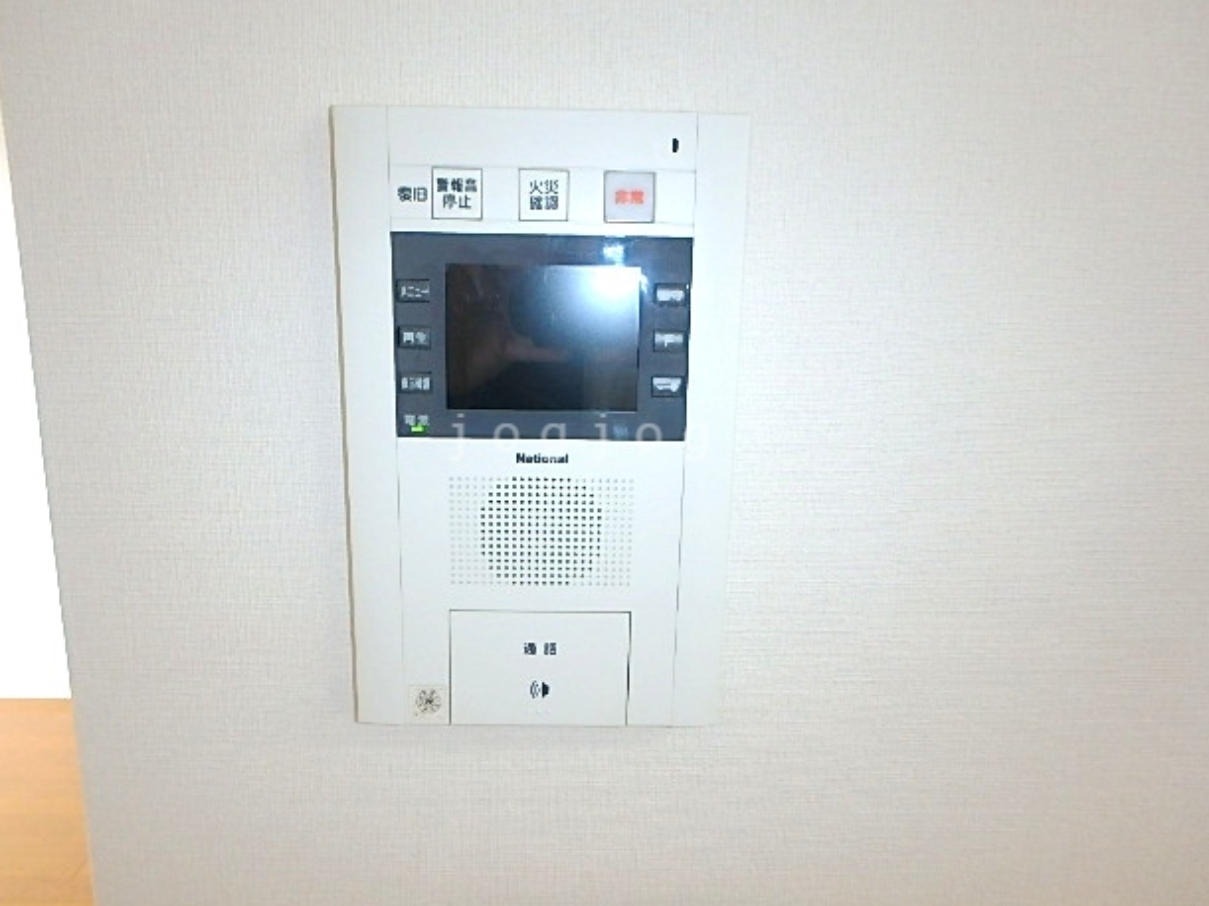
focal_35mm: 22
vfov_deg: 61.1
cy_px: 437
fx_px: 768
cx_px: 584
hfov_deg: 76.4
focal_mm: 3.7
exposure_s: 1/30
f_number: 3.5
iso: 160
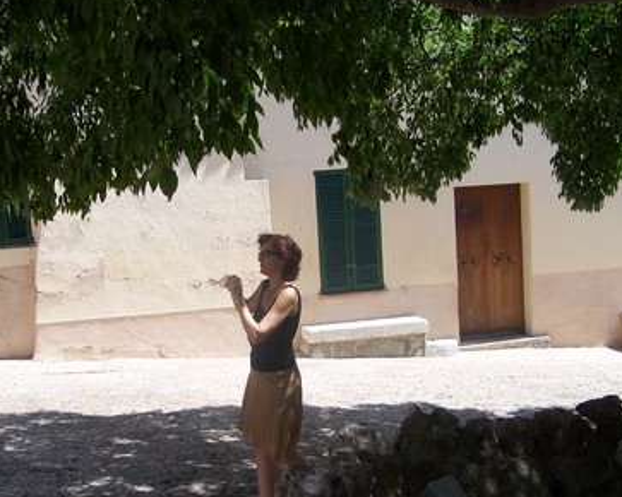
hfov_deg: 40.2
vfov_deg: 32.7
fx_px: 846
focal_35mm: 46
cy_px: 266
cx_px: 262
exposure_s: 1/640
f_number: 2.8
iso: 80
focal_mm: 6.3
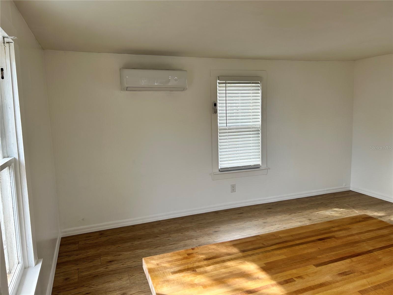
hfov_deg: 67.3
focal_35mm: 26
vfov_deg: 53.1
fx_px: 295
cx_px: 196
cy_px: 148
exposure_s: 1/161
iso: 40
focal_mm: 5.7
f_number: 1.5
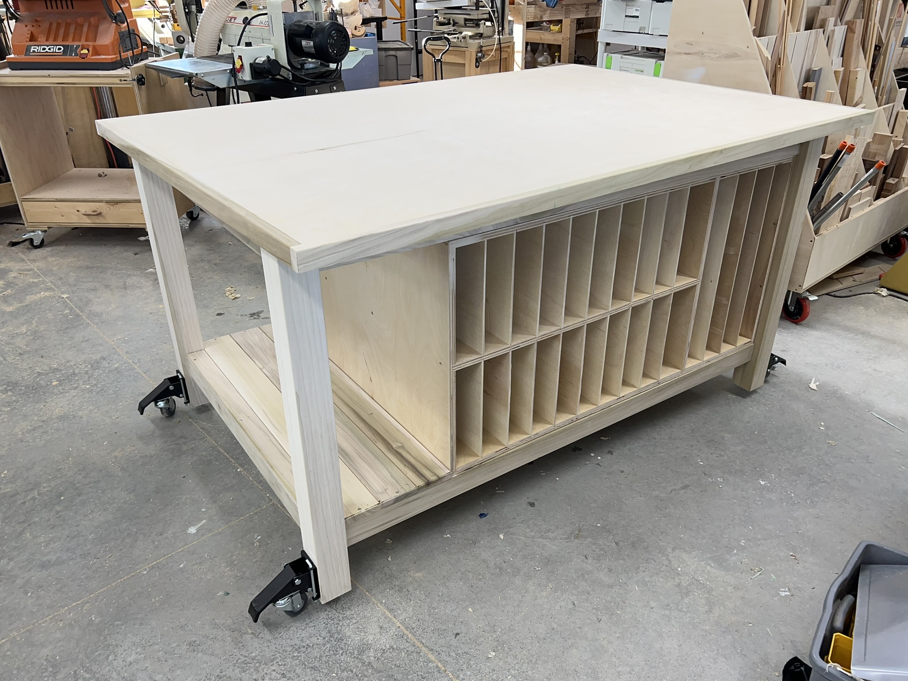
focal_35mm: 27
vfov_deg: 51.4
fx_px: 708
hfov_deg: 65.3
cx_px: 454
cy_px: 348
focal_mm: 5.7
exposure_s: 1/120
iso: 50
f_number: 1.5
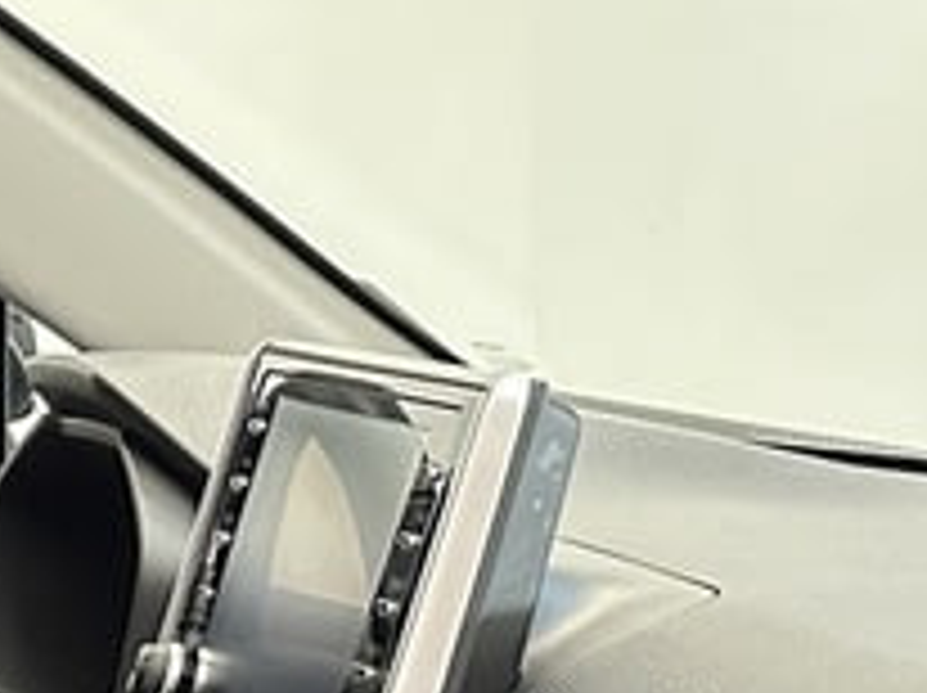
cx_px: -1071
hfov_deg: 14.6
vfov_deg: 12.5
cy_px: 1357
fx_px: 2809
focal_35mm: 105
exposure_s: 1/33
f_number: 1.78
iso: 640
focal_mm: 6.86
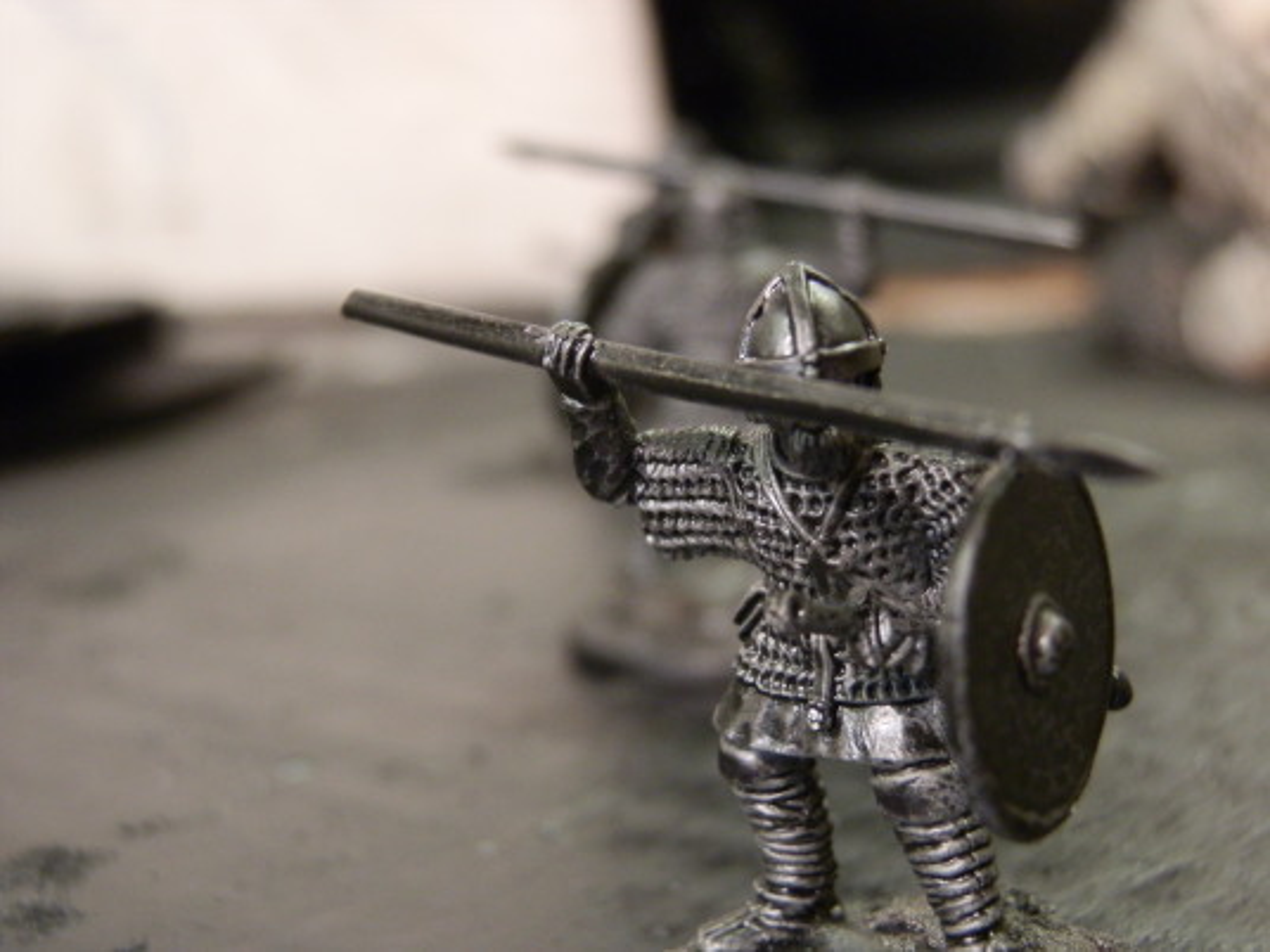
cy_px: 476
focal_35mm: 61
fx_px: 2238
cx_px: 635
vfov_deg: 24.0
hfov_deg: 31.7
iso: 320
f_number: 3.7
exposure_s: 1/8
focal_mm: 10.99
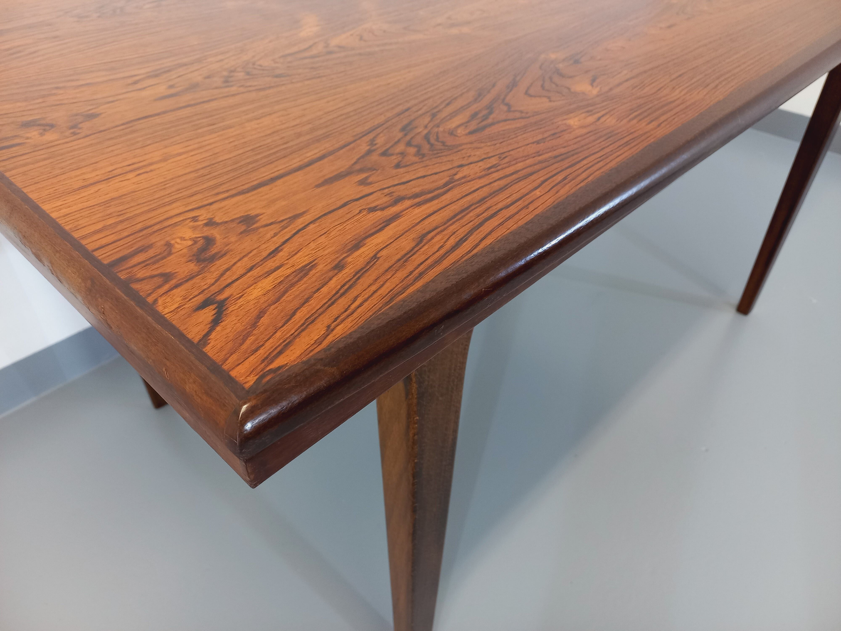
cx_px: 420
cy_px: 316
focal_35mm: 25
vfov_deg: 54.9
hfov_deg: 69.4
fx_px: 607
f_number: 1.8
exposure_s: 1/49
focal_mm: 4.65
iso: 320
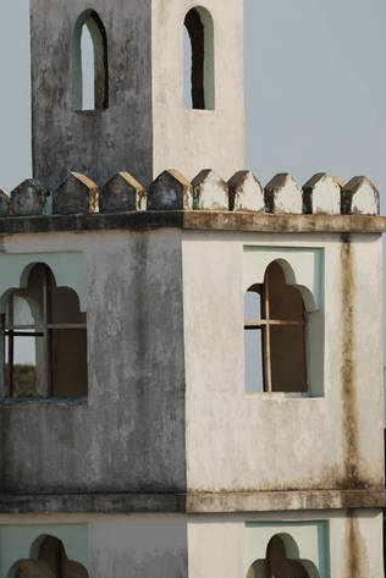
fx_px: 7130
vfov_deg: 4.6
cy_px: 193
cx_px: 109
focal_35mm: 444
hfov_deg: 3.1
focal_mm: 200
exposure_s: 1/320
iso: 100
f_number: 5.6
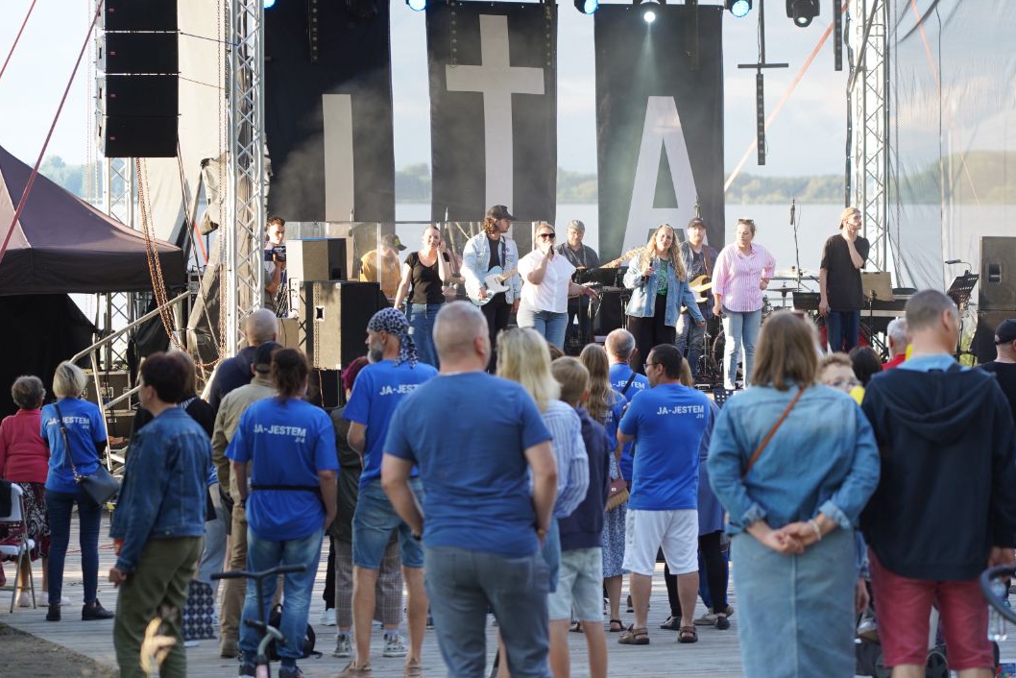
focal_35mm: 129
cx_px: 620
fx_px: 3641
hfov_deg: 15.9
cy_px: 343
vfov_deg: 10.6
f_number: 4.5
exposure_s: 1/100
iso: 250
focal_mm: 105
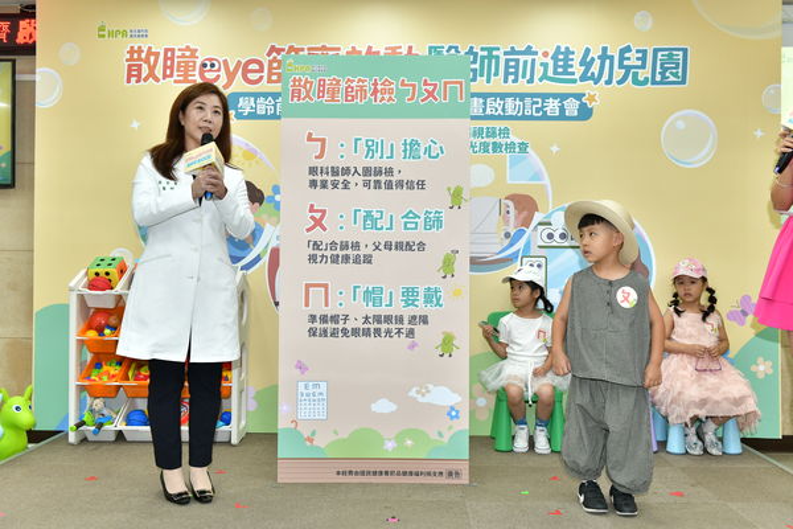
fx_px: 705
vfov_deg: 41.1
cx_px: 396
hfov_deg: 58.7
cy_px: 264
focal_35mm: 32
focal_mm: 32
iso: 800
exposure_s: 1/125
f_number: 6.3
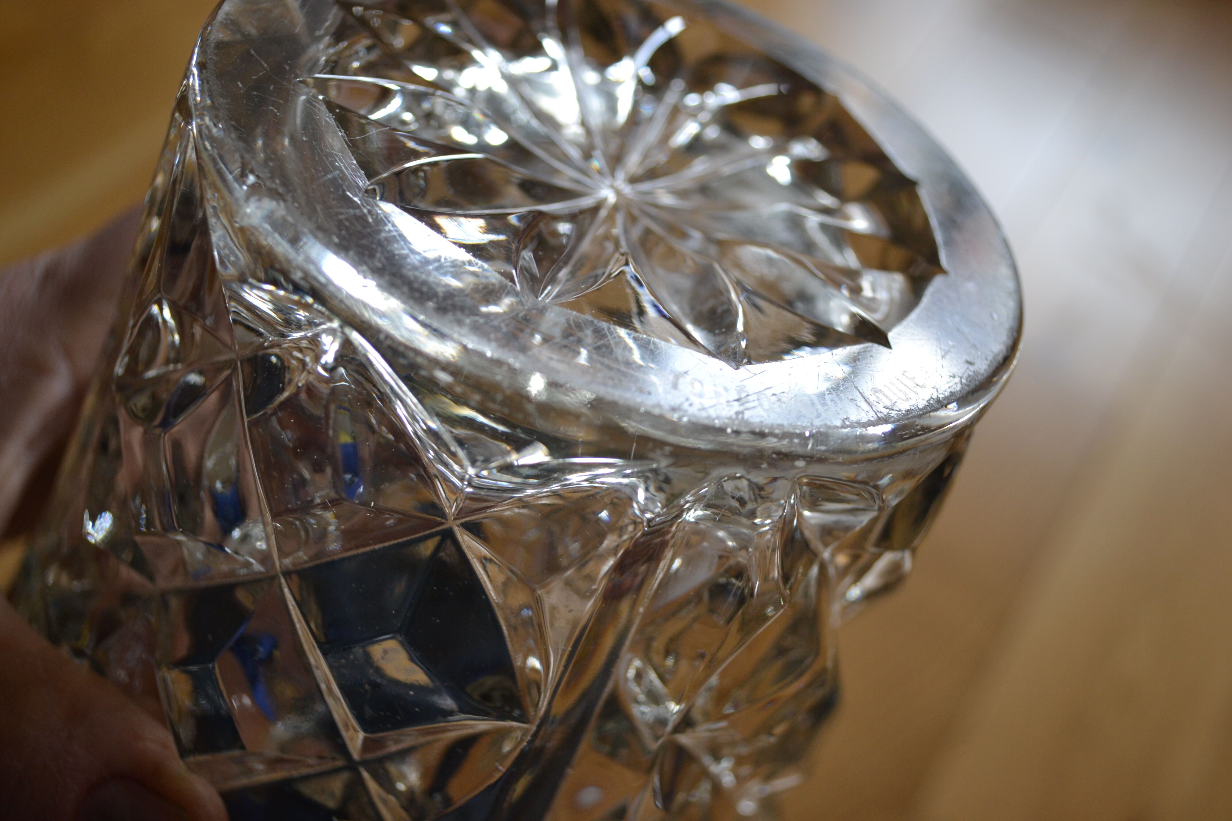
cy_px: 410
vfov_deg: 31.9
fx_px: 1437
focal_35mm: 42
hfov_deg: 46.4
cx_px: 616
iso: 400
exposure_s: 1/50
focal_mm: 28
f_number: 4.5
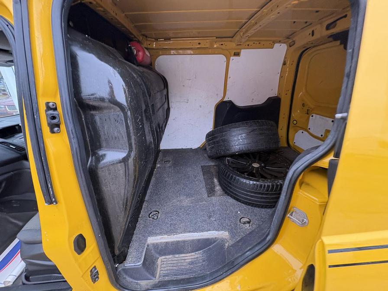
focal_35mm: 14
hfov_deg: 102.1
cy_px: 146
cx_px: 194
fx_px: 157
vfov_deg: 85.7
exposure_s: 1/60
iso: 320
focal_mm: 2.22
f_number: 2.2
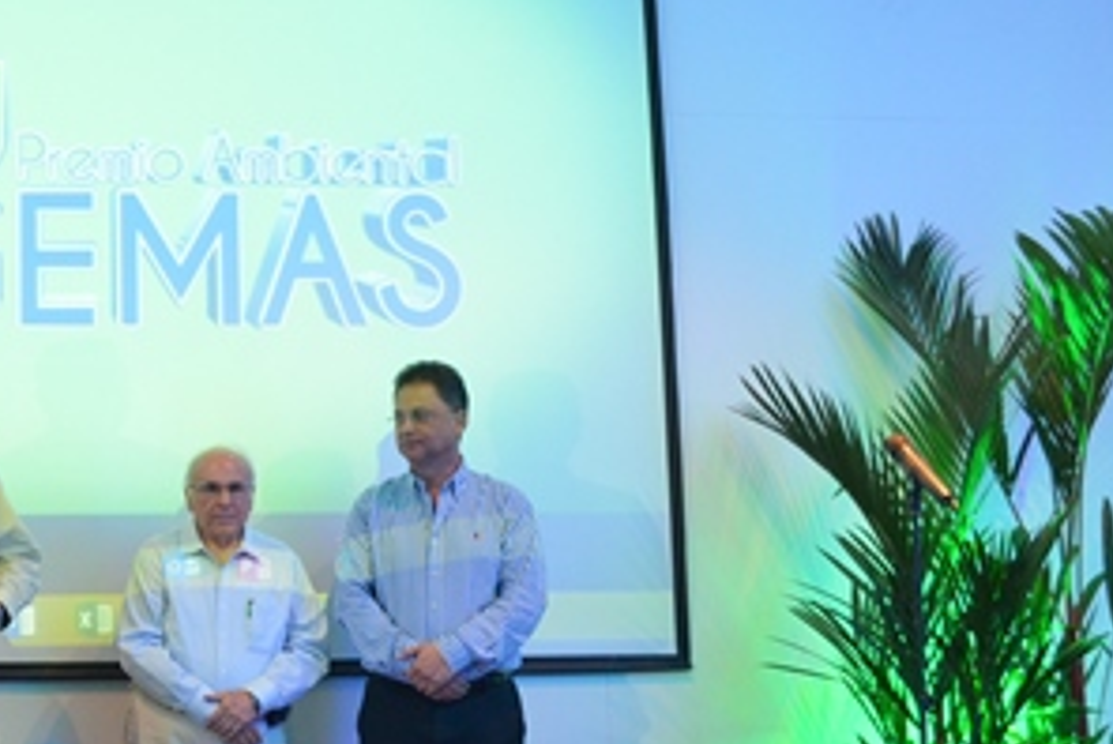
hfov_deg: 32.1
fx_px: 1764
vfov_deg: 23.8
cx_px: -21
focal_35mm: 57
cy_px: 411
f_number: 3.5
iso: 1600
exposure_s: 1/40
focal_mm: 18
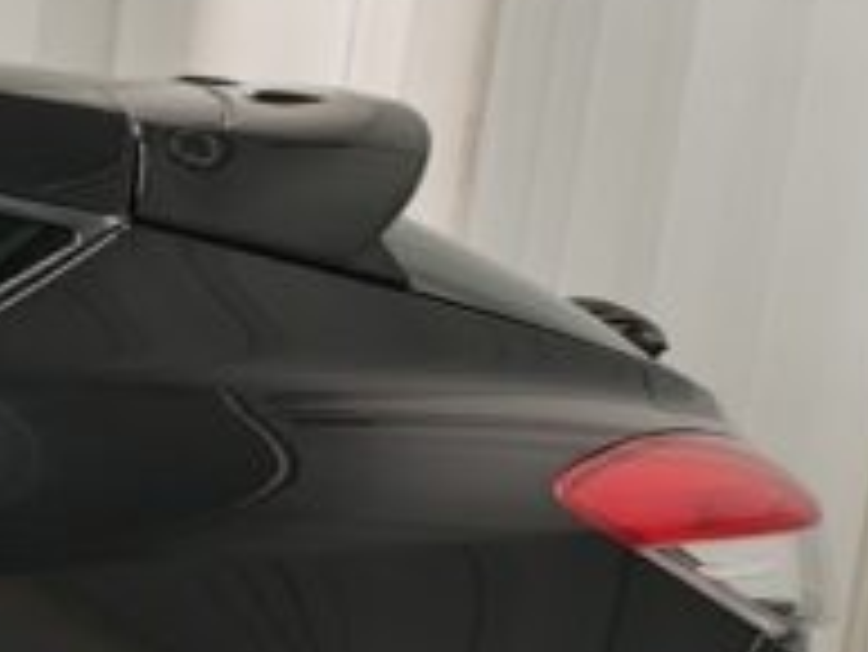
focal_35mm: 122
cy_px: 940
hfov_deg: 12.3
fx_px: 3061
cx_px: -1300
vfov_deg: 11.7
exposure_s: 1/50
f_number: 1.6
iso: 64
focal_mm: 5.4
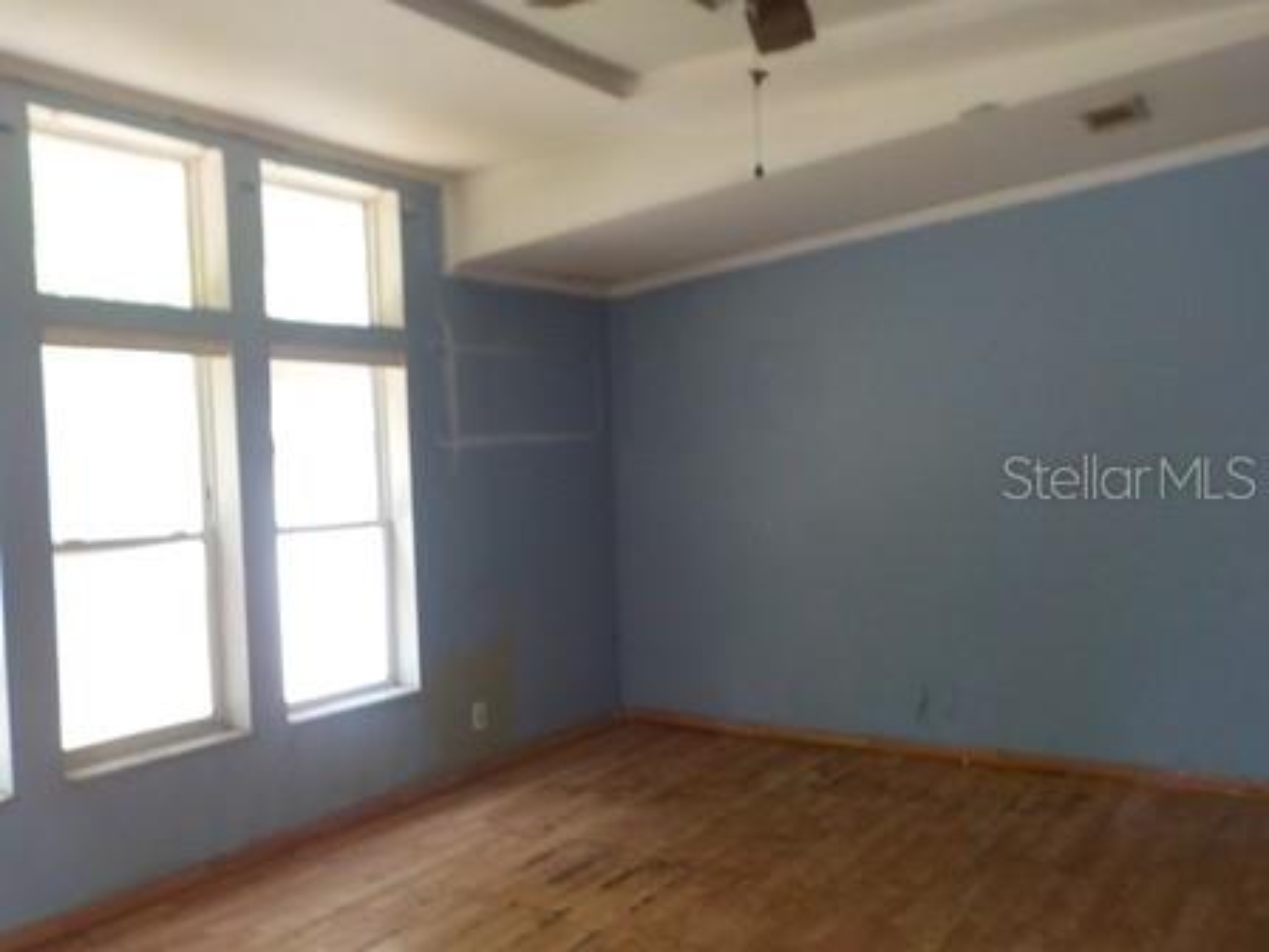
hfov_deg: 60.0
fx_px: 1100
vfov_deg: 46.8
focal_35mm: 30
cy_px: 476
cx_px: 634
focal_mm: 4.1
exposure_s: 1/30
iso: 200
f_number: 3.3
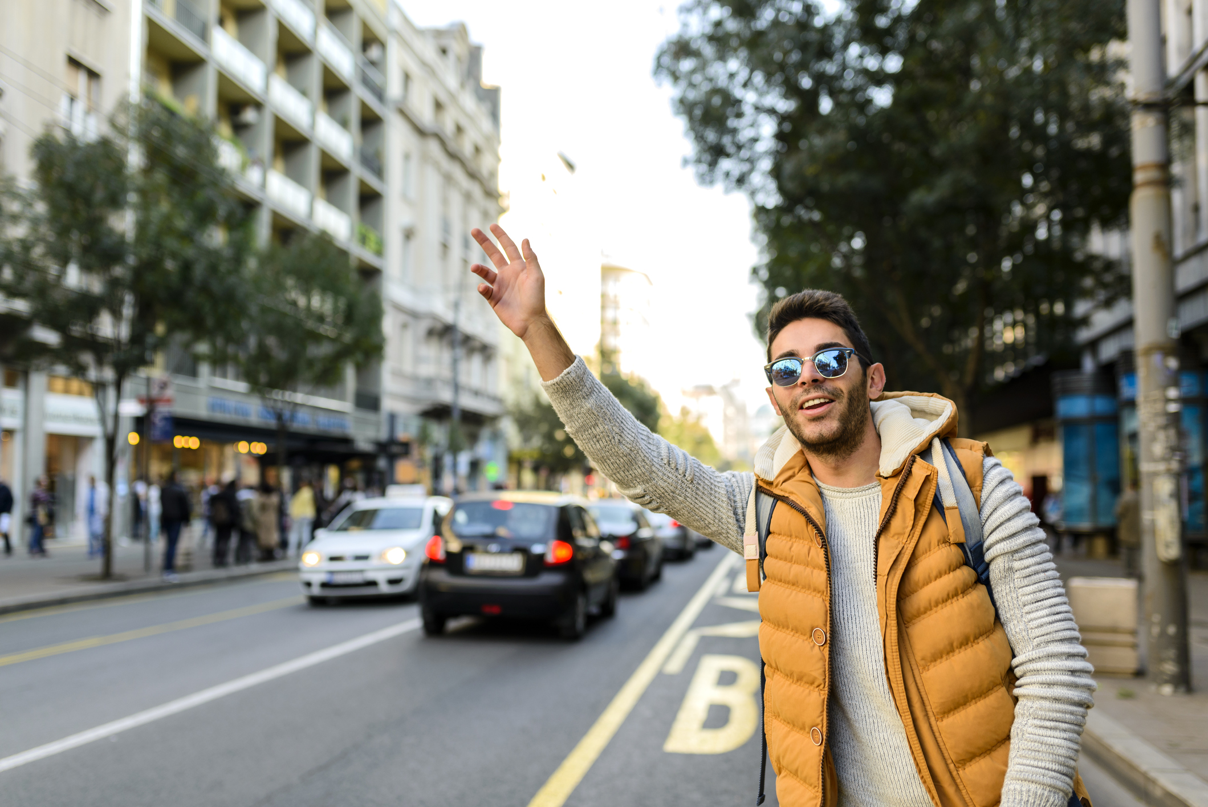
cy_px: 404
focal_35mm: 35
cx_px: 604
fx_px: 1175
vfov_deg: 37.9
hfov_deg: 54.4
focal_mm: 35
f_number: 2.2
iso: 160
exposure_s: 1/500
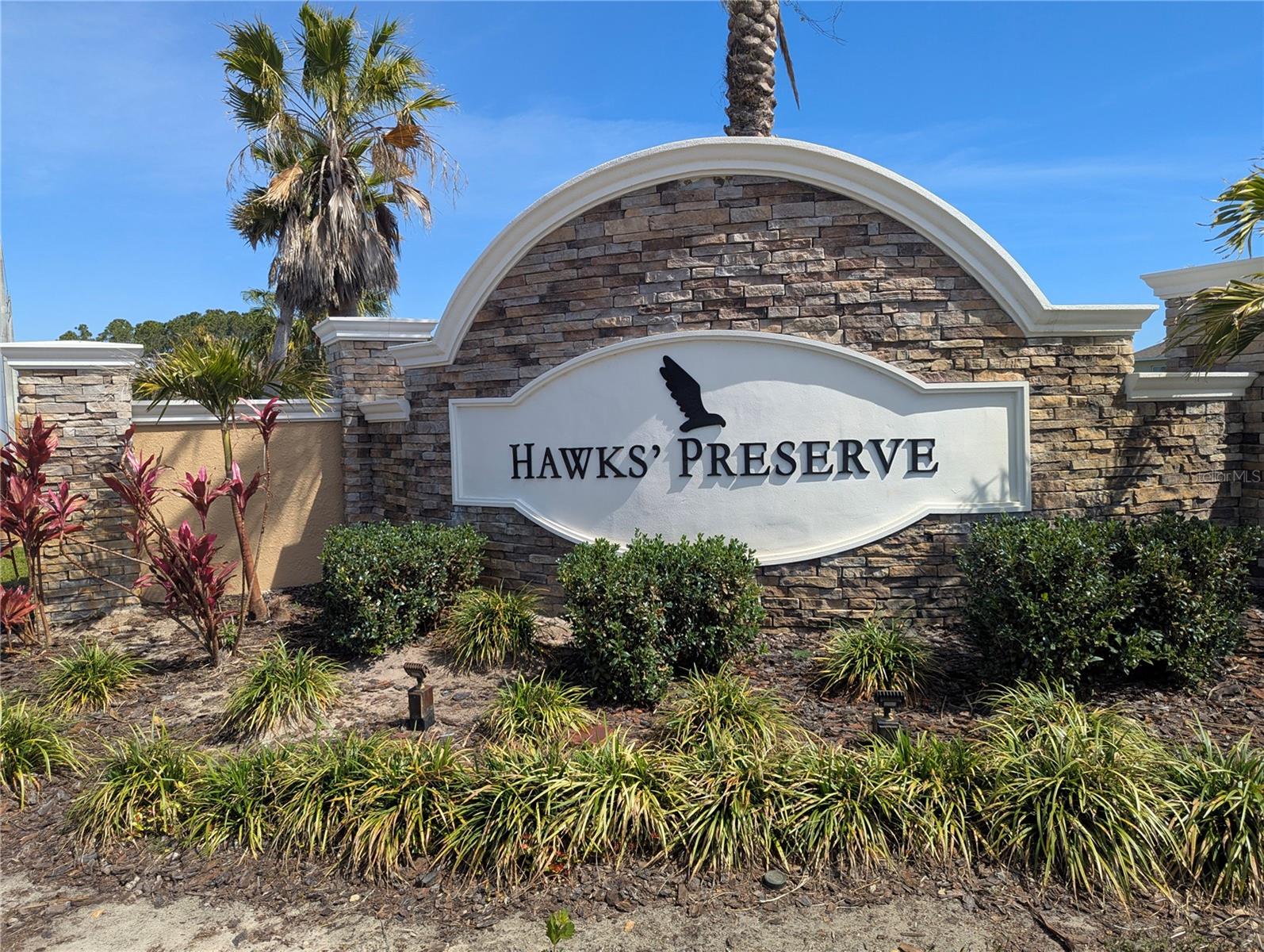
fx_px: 878
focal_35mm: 24
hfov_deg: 71.5
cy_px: 476
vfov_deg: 56.9
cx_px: 632
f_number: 1.85
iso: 47
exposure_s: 1/1689
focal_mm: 6.81
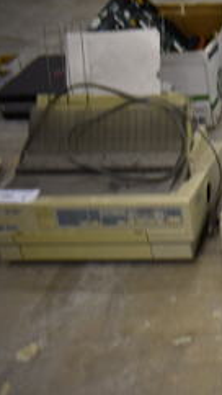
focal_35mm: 56
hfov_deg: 17.8
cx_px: 384
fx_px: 586
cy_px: 215
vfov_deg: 37.2
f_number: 3.5
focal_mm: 18
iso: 800
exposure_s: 1/125
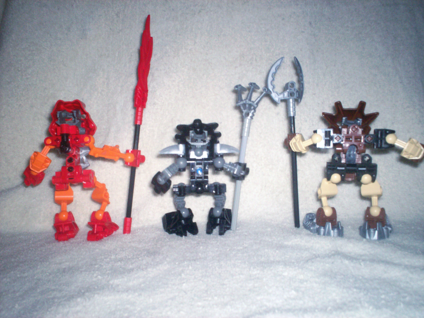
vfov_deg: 39.7
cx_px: 212
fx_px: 441
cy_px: 159
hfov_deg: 51.4
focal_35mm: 36
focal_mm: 6
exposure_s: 1/60
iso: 140
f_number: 4.5
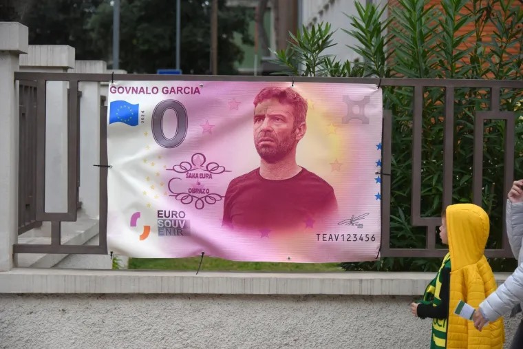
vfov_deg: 12.2
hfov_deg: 18.3
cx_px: 262
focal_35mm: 112
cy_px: 174
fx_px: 1627
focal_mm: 112
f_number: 5.3
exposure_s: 1/2000
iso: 1250
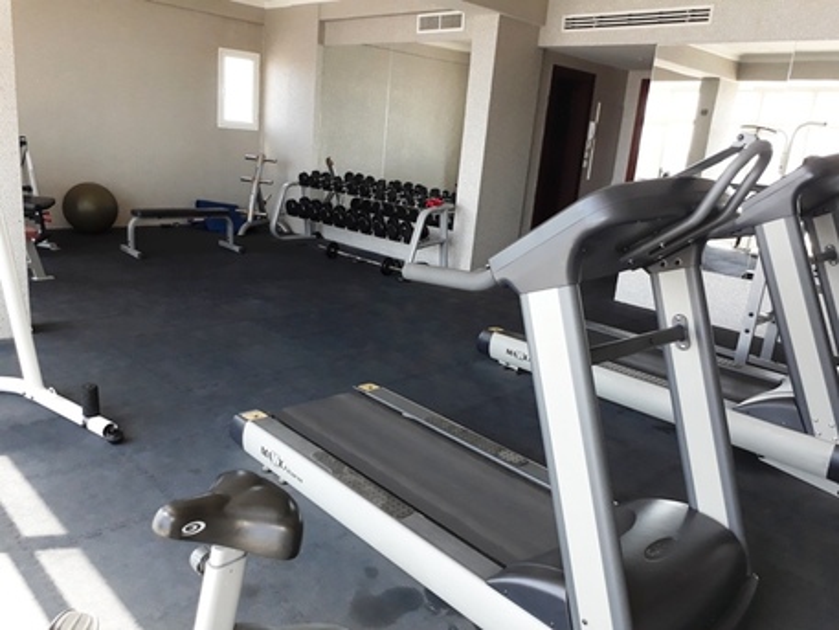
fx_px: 655
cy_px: 315
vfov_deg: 51.4
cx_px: 420
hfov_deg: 65.3
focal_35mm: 27
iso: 125
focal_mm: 3.6
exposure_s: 1/33
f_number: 1.9
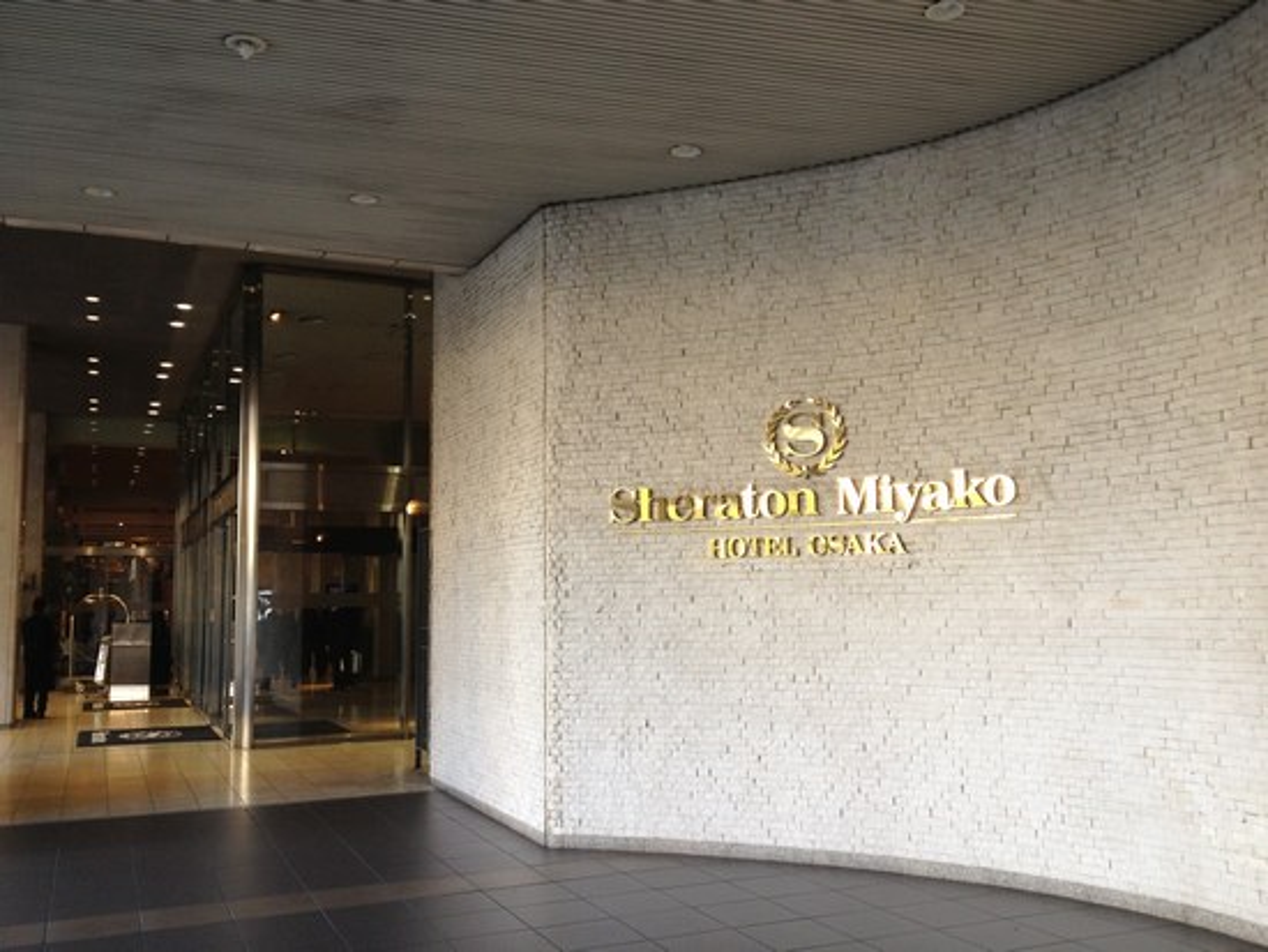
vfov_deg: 40.7
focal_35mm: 35
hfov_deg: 52.6
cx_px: 634
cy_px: 476
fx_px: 1283
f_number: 2.4
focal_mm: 4.28
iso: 50
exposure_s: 1/60
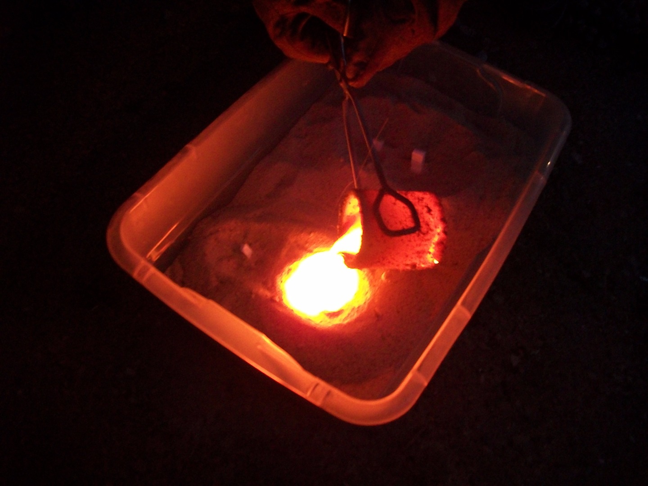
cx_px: 324
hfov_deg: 56.8
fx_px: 599
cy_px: 243
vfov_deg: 44.2
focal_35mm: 32
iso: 220
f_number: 2.9
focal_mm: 5.7
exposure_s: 1/8
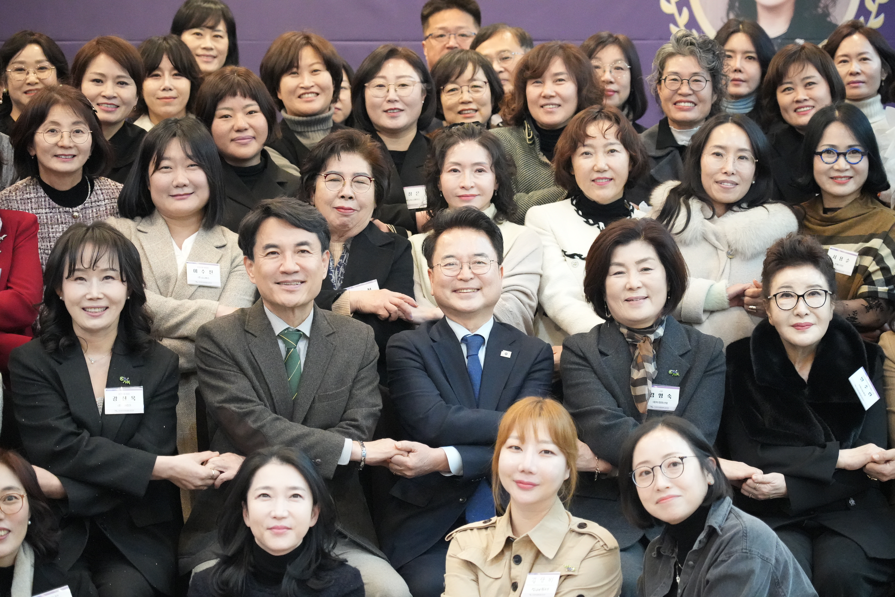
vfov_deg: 13.0
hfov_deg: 19.5
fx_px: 2610
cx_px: 448
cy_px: 298
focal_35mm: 105
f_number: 4
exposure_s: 1/250
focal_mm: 105
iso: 16000
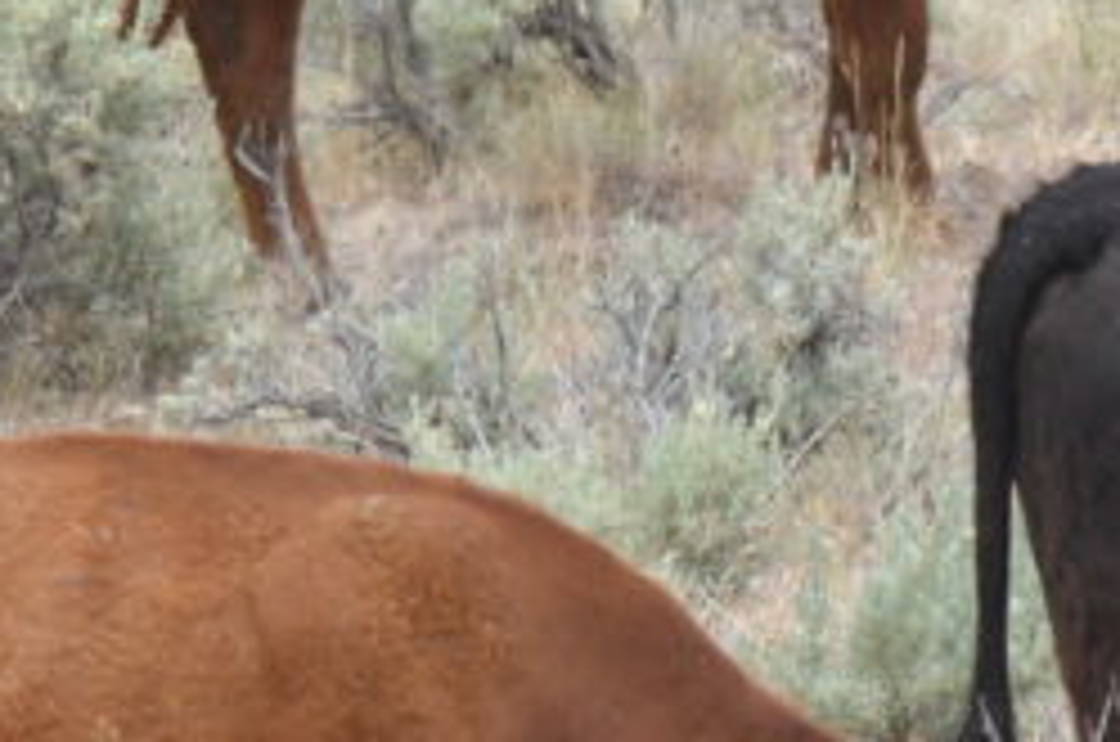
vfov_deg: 0.7
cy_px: 180
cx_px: 810
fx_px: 57382
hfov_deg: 1.1
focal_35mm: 1848
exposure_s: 1/320
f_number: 8
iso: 400
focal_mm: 300
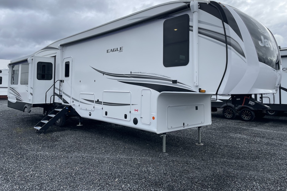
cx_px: 141
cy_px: 80
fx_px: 223
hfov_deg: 65.5
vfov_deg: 46.2
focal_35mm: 28
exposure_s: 1/1887
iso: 32
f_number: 1.6
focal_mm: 4.2
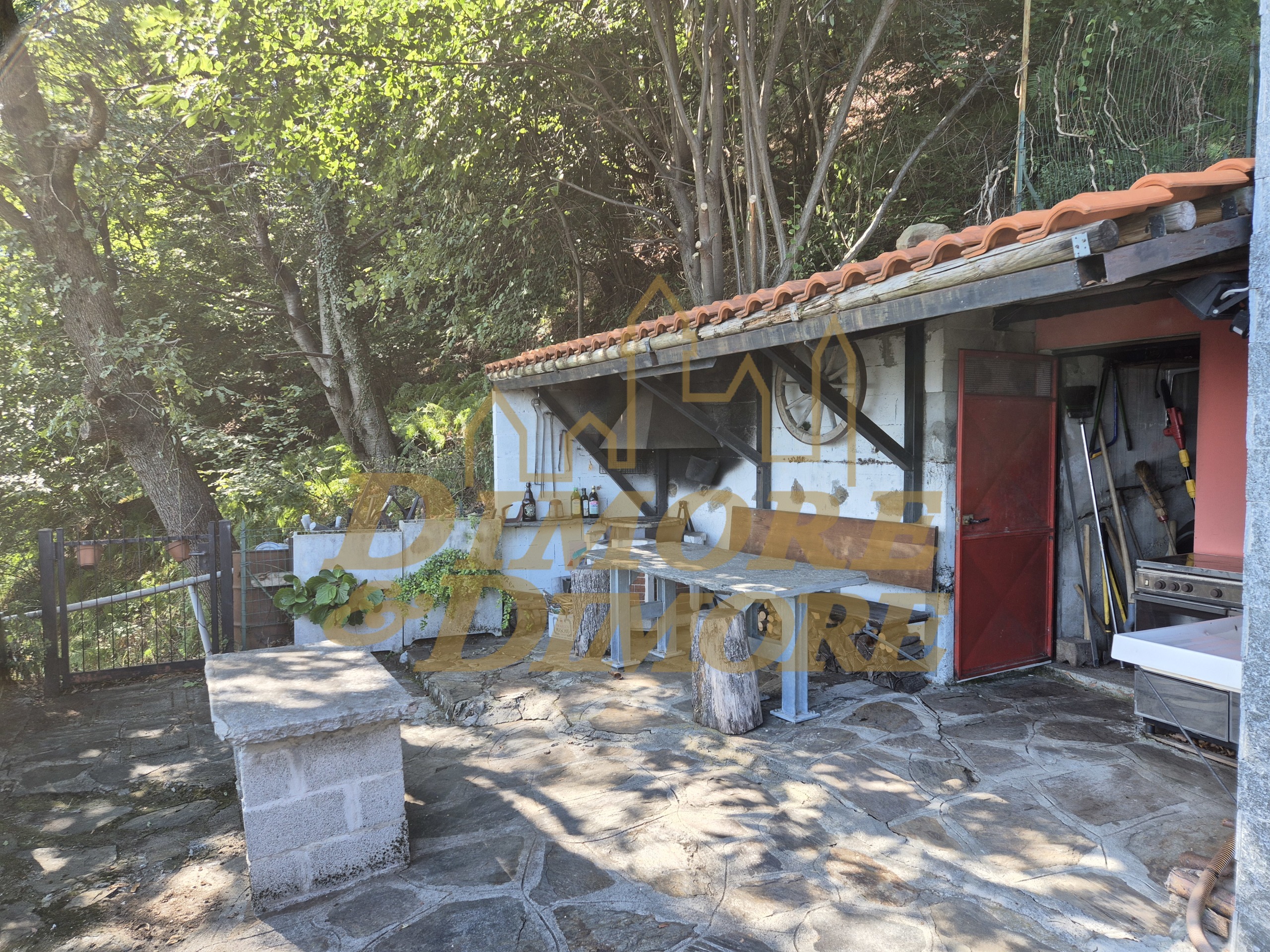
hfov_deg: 73.9
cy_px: 476
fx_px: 844
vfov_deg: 58.9
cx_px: 635
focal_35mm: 23
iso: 40
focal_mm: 5.4
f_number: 1.8
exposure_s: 1/180
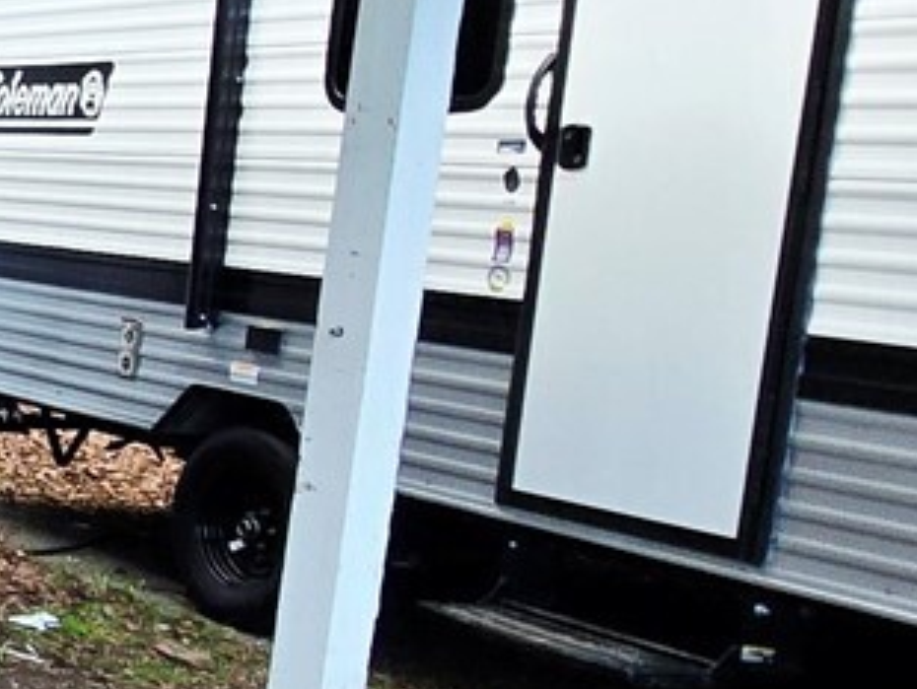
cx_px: -1201
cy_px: 376
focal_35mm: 67
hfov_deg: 16.0
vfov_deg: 22.0
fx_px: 1776
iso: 80
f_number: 2.2
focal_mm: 2.2
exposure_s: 1/120
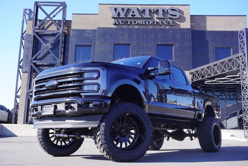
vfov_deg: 35.6
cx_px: 124
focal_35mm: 38
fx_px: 259
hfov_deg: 51.2
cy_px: 83
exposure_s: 1/100
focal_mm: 25
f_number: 6.3
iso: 100
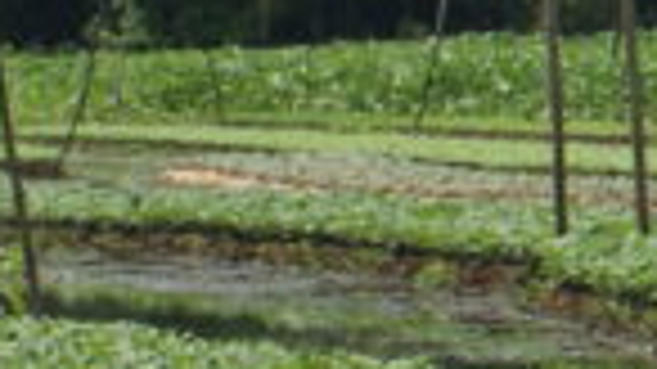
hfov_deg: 6.1
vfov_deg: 3.7
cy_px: 25
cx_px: 1858
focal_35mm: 332
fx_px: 5782
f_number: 9
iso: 100
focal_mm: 30
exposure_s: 1/200
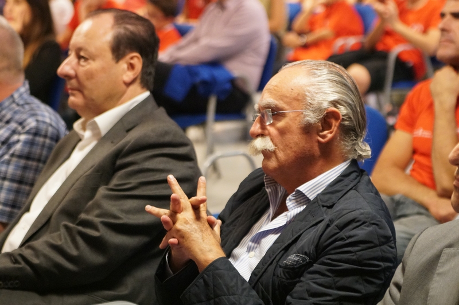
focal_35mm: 105
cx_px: 230
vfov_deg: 13.0
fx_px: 1338
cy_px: 152
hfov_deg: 19.5
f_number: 2.8
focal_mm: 70
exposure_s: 1/160
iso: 6400
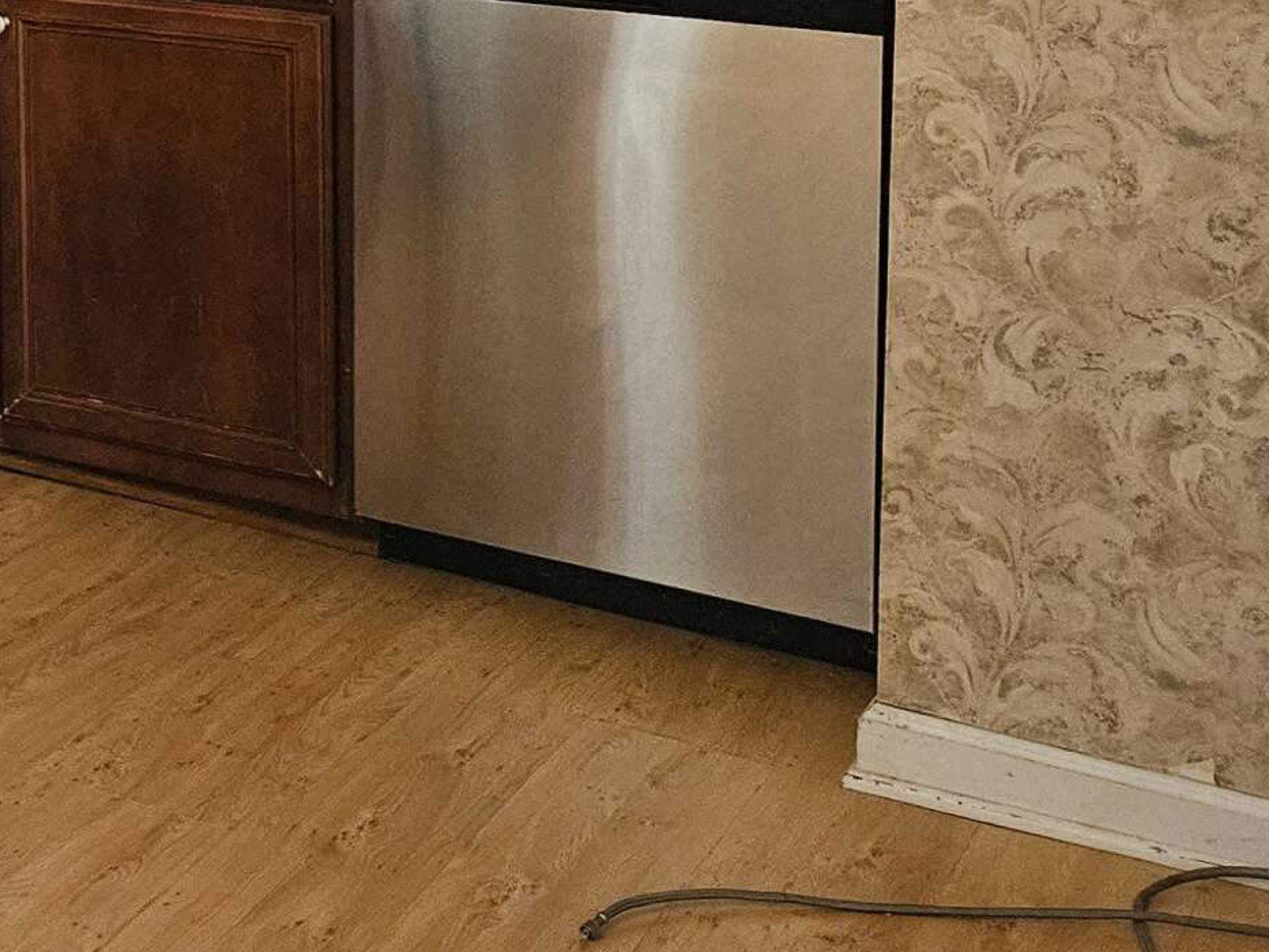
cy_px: -212
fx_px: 2713
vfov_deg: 18.7
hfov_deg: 23.4
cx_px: -362
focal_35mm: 74
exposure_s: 1/60
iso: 800
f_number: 1.8
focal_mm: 5.4
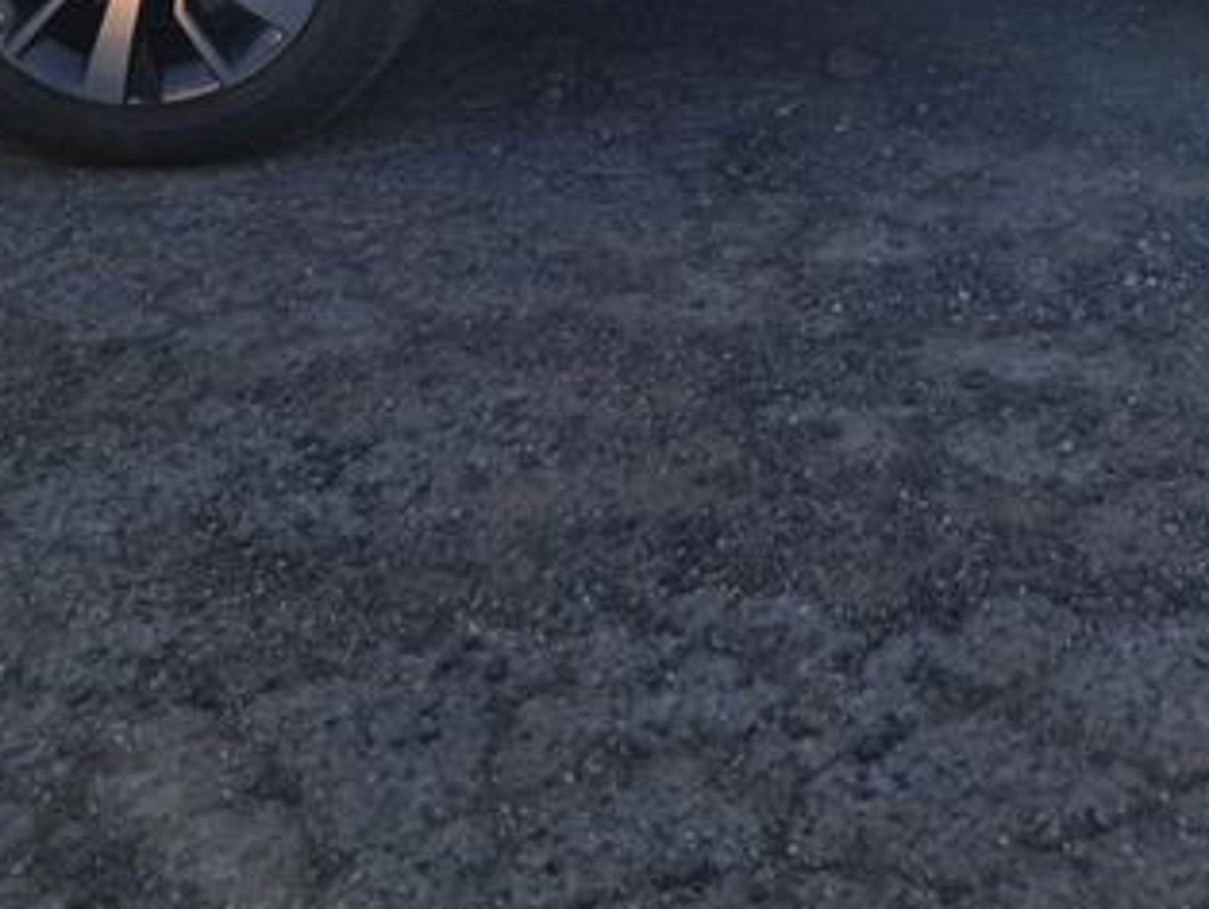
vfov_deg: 18.0
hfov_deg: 24.1
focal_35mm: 75
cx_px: 1359
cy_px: -358
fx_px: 2621
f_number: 1.8
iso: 50
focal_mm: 5.4
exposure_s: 1/2376
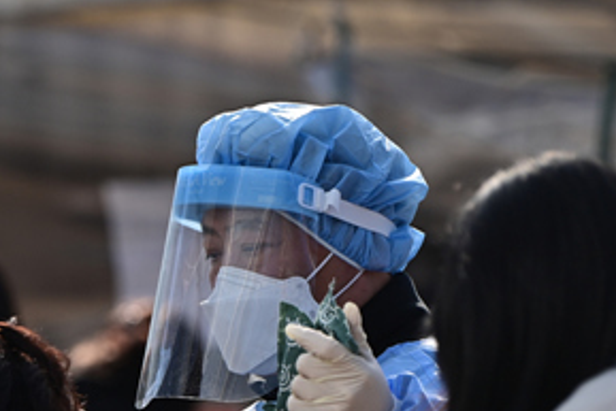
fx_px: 11007
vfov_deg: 2.1
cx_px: 254
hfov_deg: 3.2
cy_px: 393
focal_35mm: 643
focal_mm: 290
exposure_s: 1/500
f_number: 5.6
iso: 160
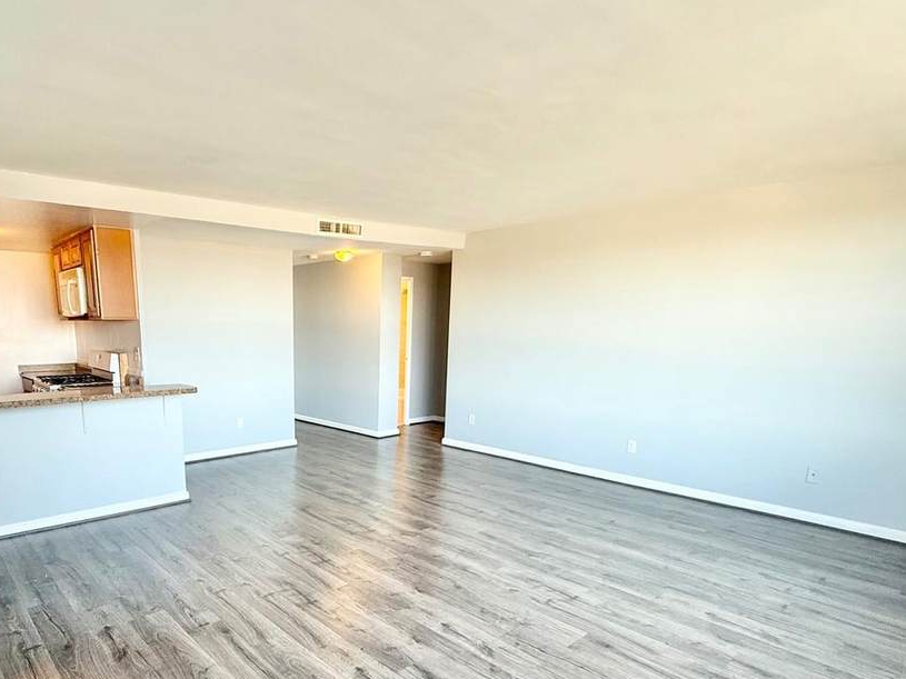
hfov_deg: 74.7
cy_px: 443
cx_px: 325
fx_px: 576
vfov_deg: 59.9
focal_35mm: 22
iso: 200
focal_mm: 2.22
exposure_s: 1/120
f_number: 2.2
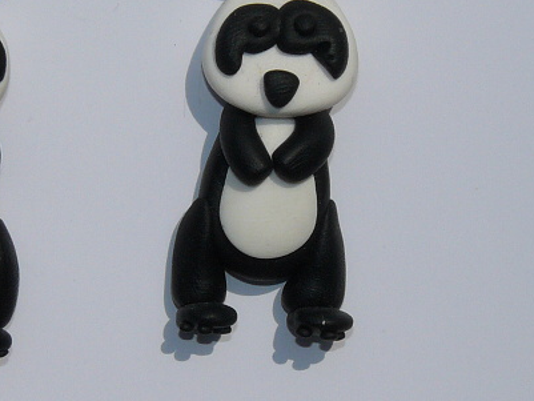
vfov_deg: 4.8
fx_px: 4799
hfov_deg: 6.4
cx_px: 180
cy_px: 124
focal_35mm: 311
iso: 100
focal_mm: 21.6
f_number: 8
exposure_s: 1/1300
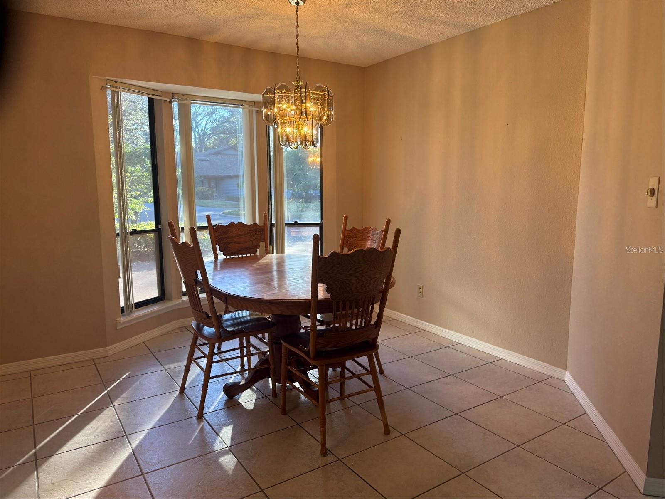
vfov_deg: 56.8
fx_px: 461
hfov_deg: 71.6
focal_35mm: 24
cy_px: 250
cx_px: 332
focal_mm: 6.76
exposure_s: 1/120
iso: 160
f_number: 1.78
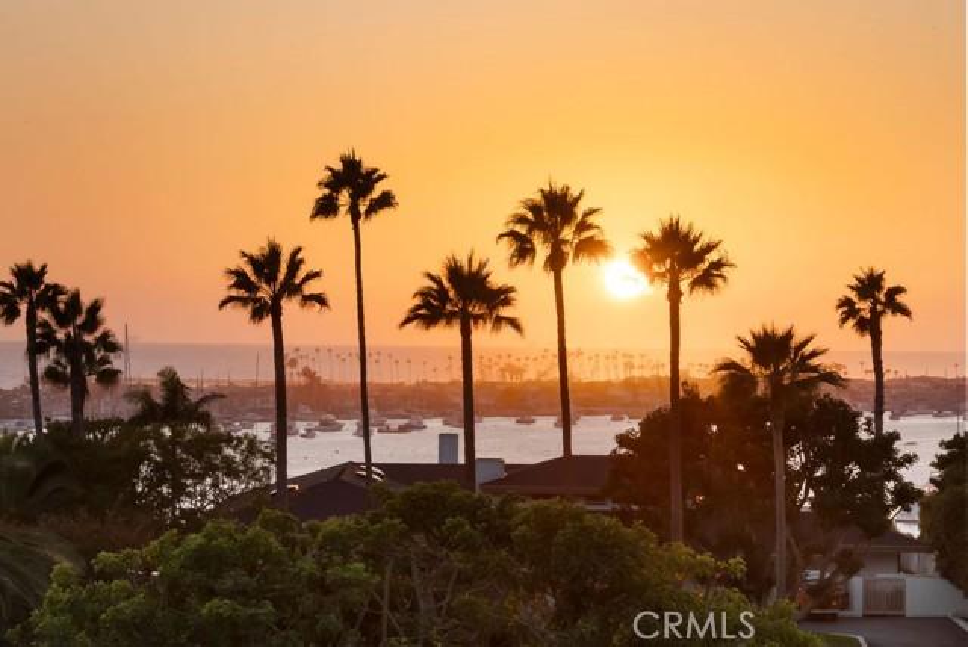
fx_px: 4037
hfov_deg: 13.7
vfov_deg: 9.2
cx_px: 484
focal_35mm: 150
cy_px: 324
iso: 640
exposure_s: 1/15
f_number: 22
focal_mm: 150
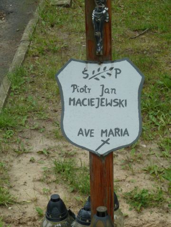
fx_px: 731
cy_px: 114
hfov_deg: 13.3
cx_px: 86
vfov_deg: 17.7
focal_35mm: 111
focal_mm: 18.2
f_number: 4.4
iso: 160
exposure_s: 1/400
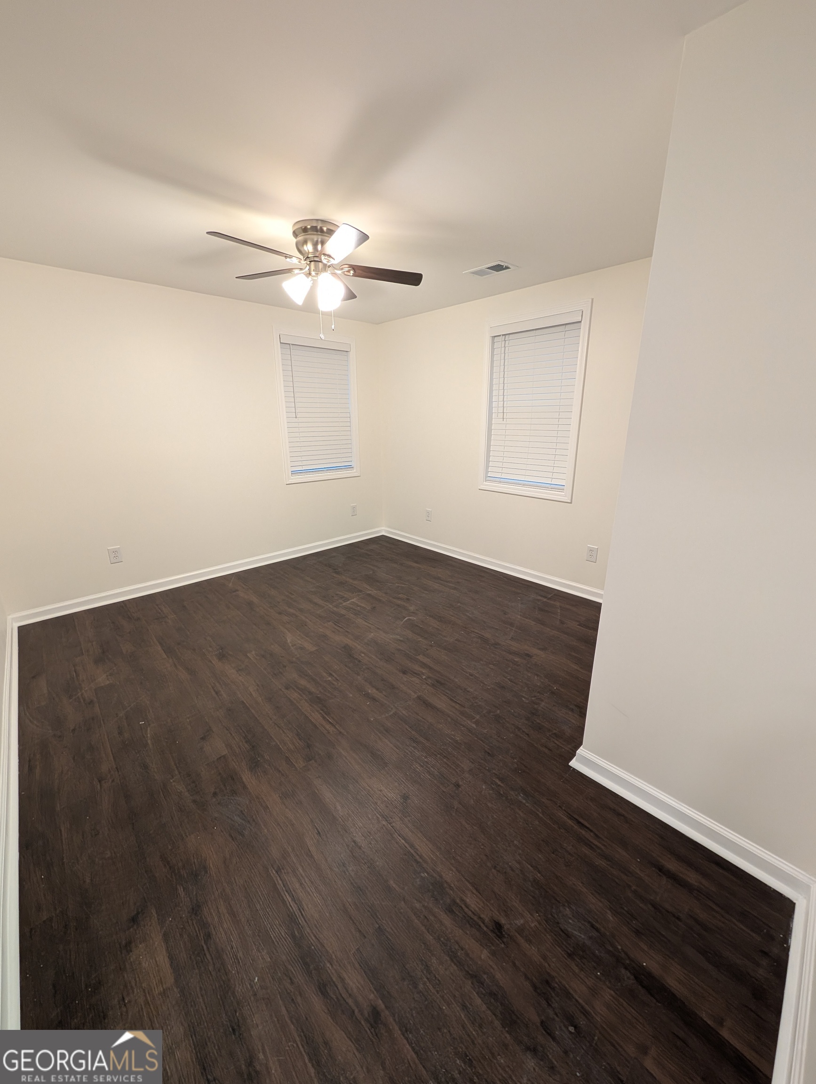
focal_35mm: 12
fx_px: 376
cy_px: 542
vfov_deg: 110.5
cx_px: 408
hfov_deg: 94.6
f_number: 1.7
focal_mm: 2.02
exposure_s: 1/23.8
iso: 113
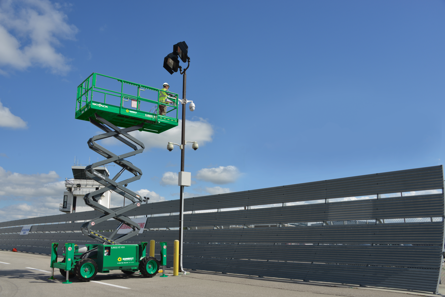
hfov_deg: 58.7
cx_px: 222
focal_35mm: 32
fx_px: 396
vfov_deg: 41.1
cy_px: 148
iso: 100
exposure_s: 1/400
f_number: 10
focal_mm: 32
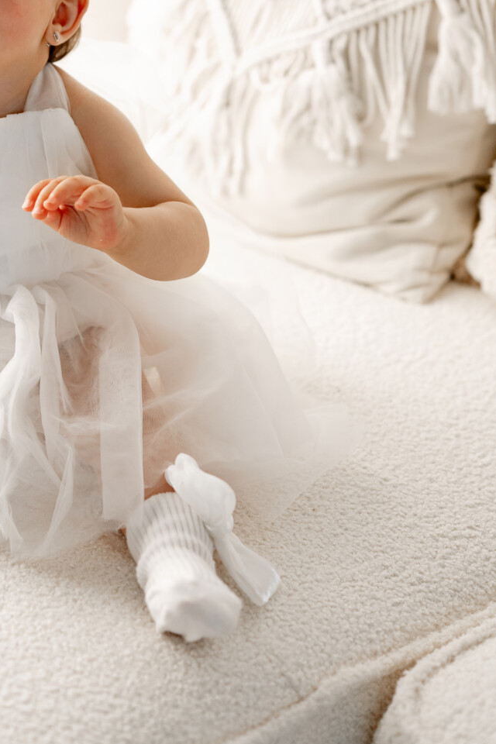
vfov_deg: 20.1
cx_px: 11
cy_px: 92
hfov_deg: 13.5
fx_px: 2067
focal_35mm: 100
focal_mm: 50
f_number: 2.2
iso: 200
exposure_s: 1/200
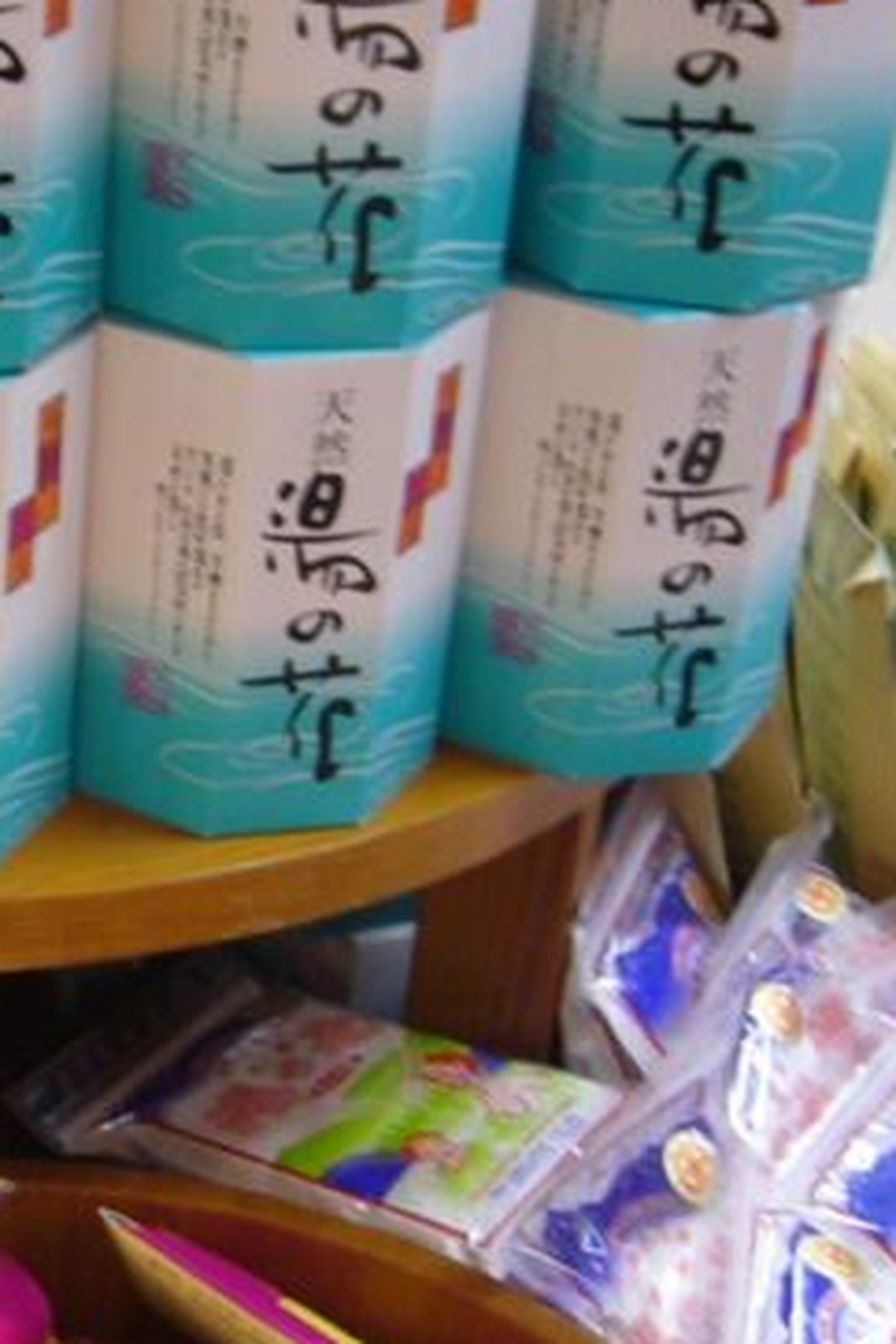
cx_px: -133
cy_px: 833
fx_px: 2874
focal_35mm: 77
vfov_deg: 26.2
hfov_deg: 17.0
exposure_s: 1/15
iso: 160
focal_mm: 5.8
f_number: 2.8
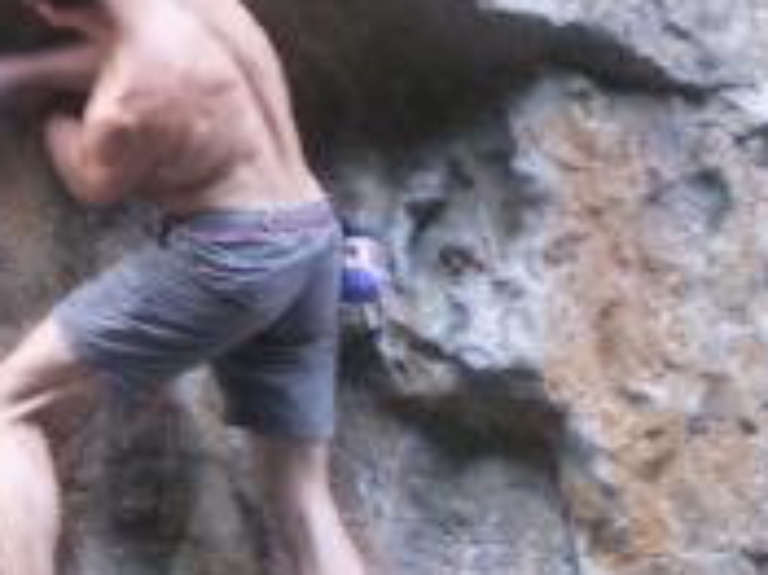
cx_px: 123
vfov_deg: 3.6
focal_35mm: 407
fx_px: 9024
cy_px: 342
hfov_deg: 4.9
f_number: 3.8
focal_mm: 23.1
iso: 160
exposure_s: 1/20
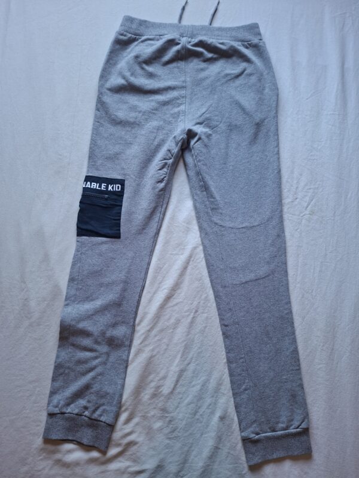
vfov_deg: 73.9
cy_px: 239
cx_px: 180
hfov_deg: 58.9
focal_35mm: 23
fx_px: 318
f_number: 1.8
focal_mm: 5.54
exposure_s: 1/120
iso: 250
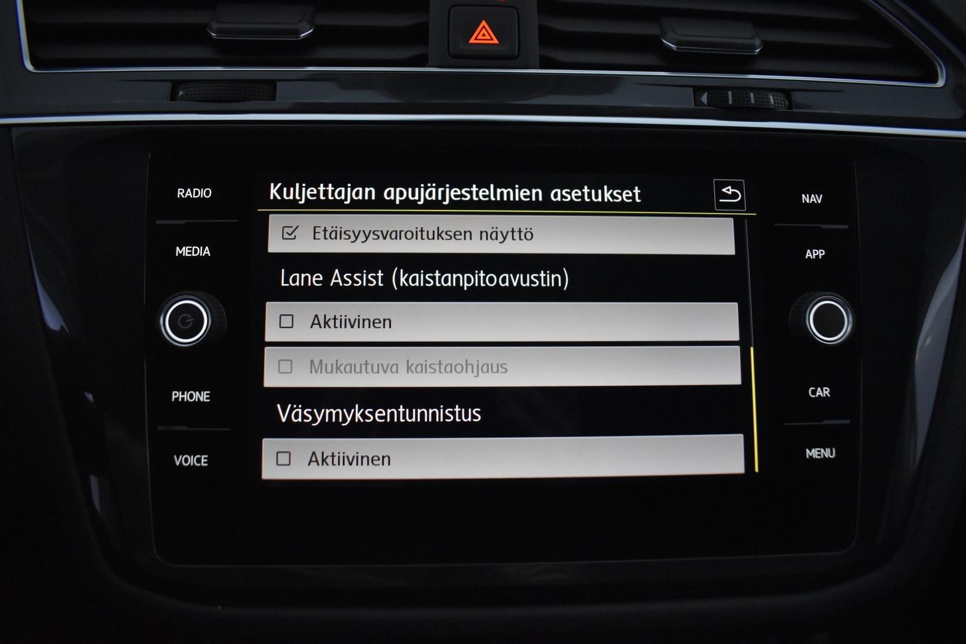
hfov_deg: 67.4
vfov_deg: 47.9
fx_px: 724
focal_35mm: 27
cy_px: 322
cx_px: 483
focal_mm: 18
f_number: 3.5
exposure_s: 1/125
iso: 3200
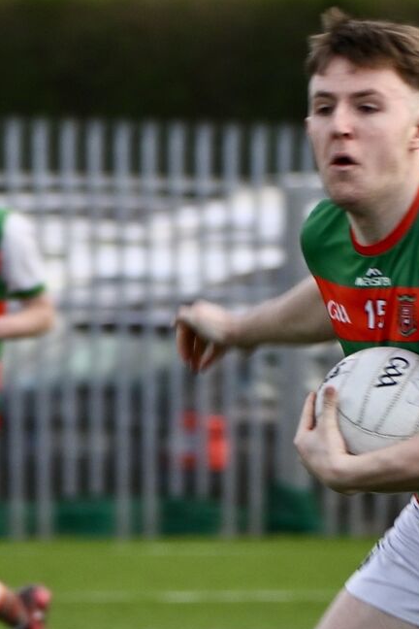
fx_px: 11155
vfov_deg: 3.2
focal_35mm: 639
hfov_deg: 2.2
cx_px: 518
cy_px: 276
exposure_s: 1/250
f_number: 5.6
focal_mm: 230
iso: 180
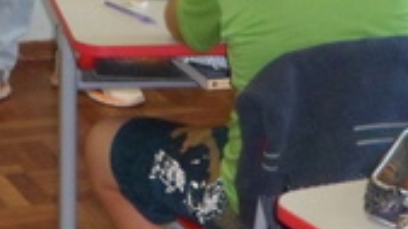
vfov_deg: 6.8
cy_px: -200
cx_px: 87
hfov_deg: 12.4
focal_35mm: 173
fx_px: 1871
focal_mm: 7.8
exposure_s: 1/60
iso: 640
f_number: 4.2
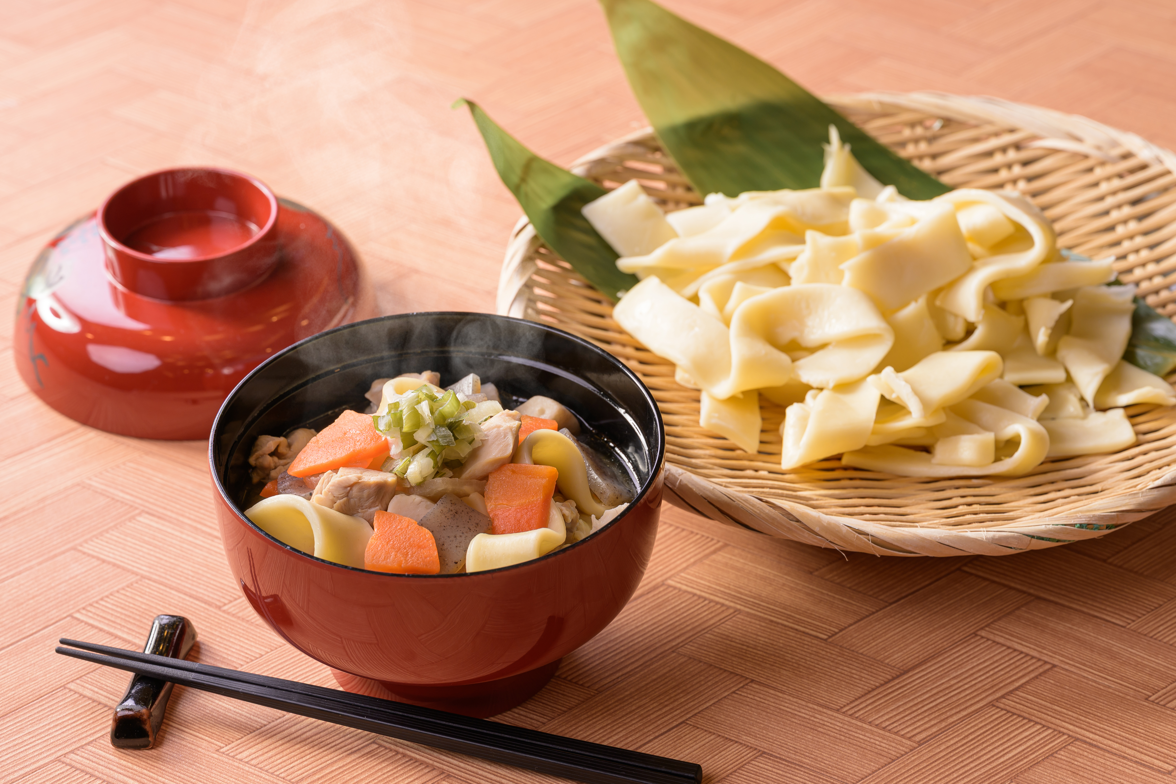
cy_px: 392
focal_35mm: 105
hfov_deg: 19.5
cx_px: 588
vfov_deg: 13.0
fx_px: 3430
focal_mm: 105
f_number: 9
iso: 100
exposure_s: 1/80
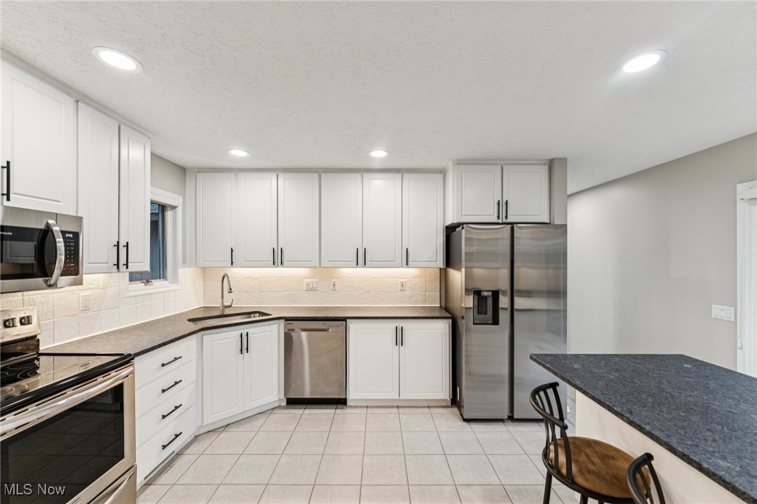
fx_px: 294
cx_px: 378
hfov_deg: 104.3
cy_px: 252
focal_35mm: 14
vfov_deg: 81.2
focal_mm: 14
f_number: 4.5
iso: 200
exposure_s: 1/50
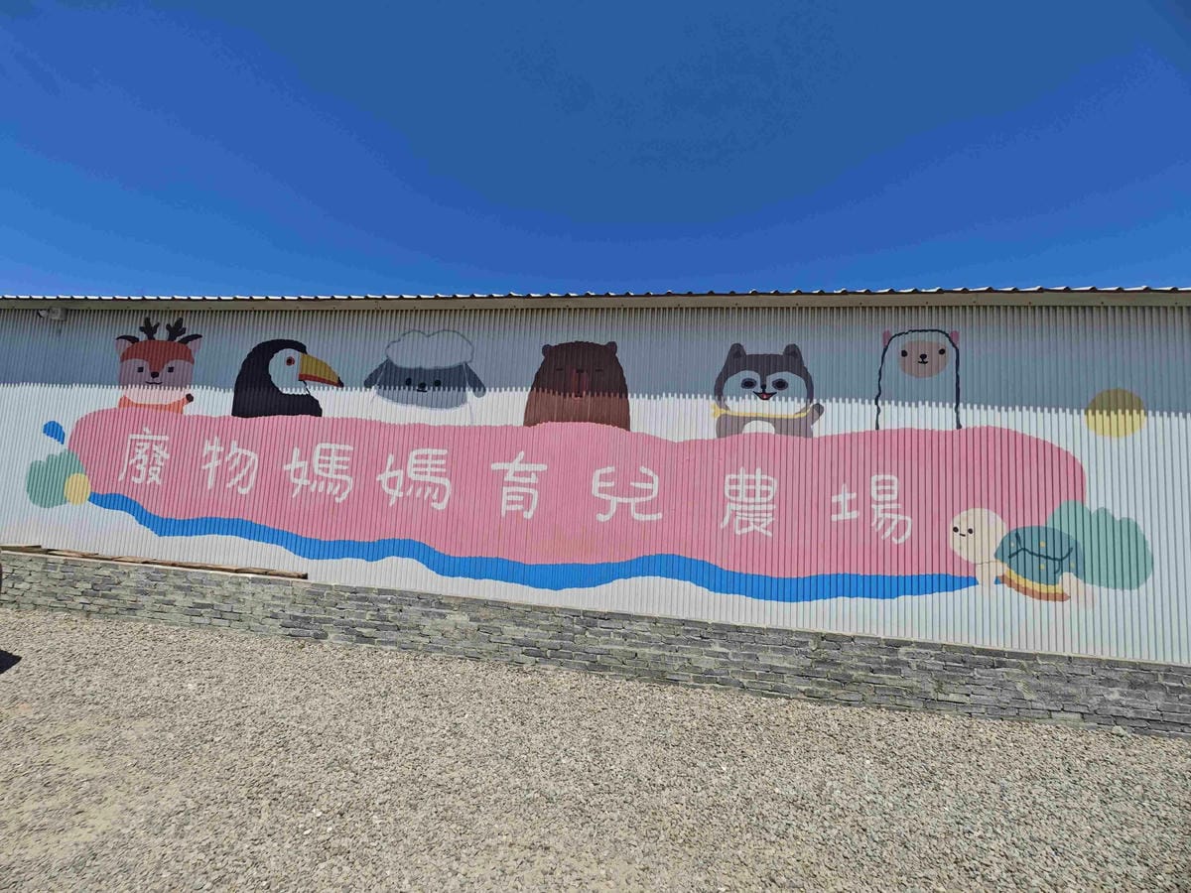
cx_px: 596
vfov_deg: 85.7
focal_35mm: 14
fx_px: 482
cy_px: 446
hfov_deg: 102.1
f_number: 1.8
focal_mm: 2.03
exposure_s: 1/3020
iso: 50
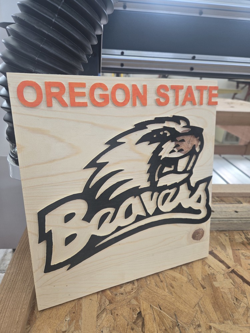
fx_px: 221
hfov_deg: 58.9
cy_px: 166
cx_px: 125
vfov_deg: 73.9
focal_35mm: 23
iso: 100
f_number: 1.8
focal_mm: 5.4
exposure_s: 1/120
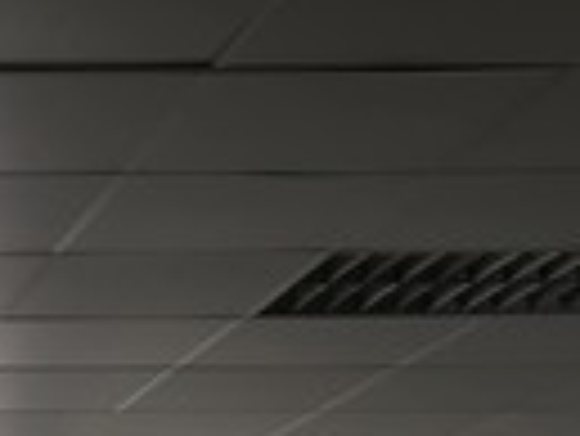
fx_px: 2331
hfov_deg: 12.7
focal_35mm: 139
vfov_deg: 9.9
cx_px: -526
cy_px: 876
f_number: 1.8
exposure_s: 1/100
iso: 20
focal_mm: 3.99
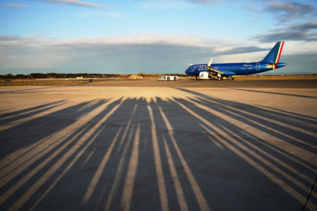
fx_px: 308
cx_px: 158
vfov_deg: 37.9
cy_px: 106
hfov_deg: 54.4
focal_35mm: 35
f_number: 4.5
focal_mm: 35
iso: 640
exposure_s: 1/5000
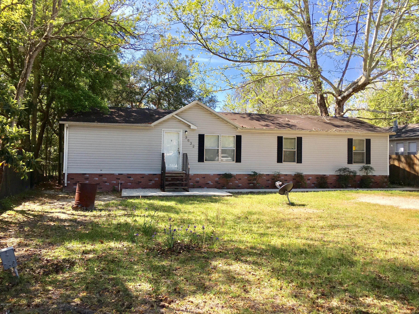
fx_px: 351
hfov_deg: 61.7
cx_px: 210
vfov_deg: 48.2
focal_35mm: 29
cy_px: 157
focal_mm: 4.15
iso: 25
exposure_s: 1/761
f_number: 2.2
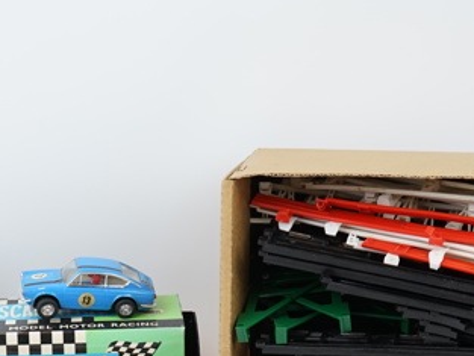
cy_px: 392
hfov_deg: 18.7
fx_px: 1438
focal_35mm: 105
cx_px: 185
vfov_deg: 13.8
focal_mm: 38
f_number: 4.5
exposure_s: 1/60
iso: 100
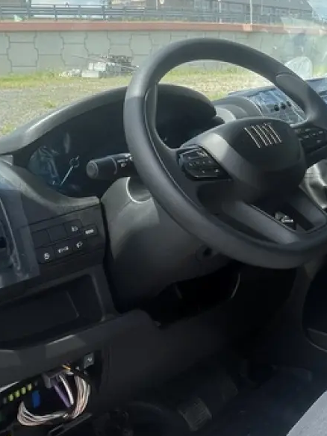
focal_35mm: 38
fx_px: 479
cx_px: 364
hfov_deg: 32.9
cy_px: 138
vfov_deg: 48.0
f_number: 1.8
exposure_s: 1/699
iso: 32
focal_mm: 1.57
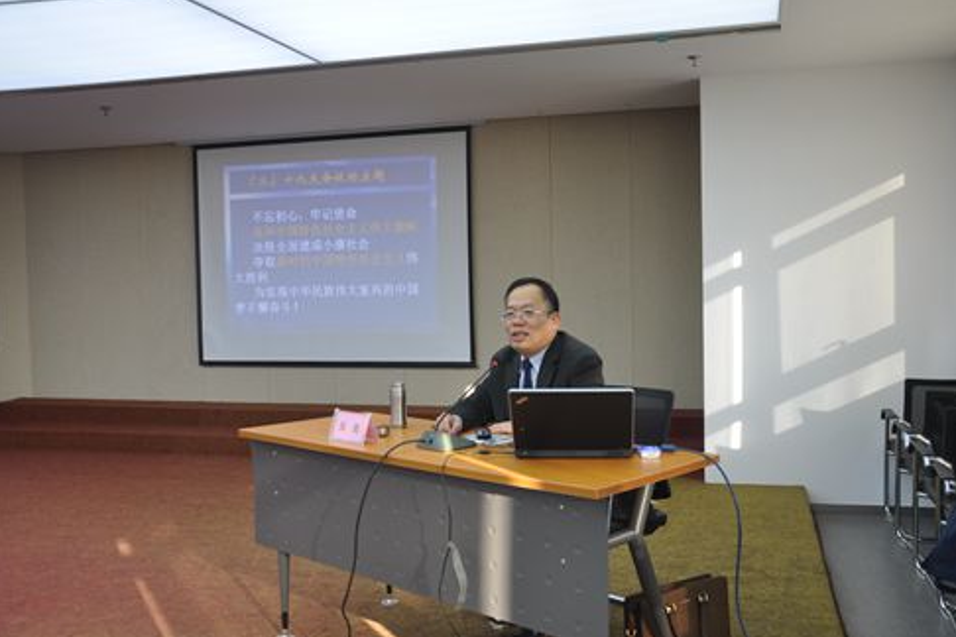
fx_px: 982
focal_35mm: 37
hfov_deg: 51.9
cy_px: 317
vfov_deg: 35.9
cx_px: 486
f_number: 5.6
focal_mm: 24
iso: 200
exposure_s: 1/30
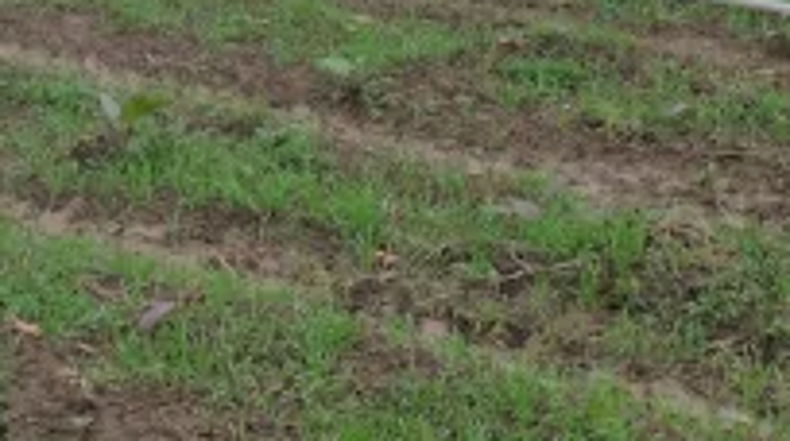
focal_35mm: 139
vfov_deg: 8.6
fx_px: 2907
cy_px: 14
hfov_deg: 15.4
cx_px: 139
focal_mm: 18
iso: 320
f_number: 5
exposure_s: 1/200
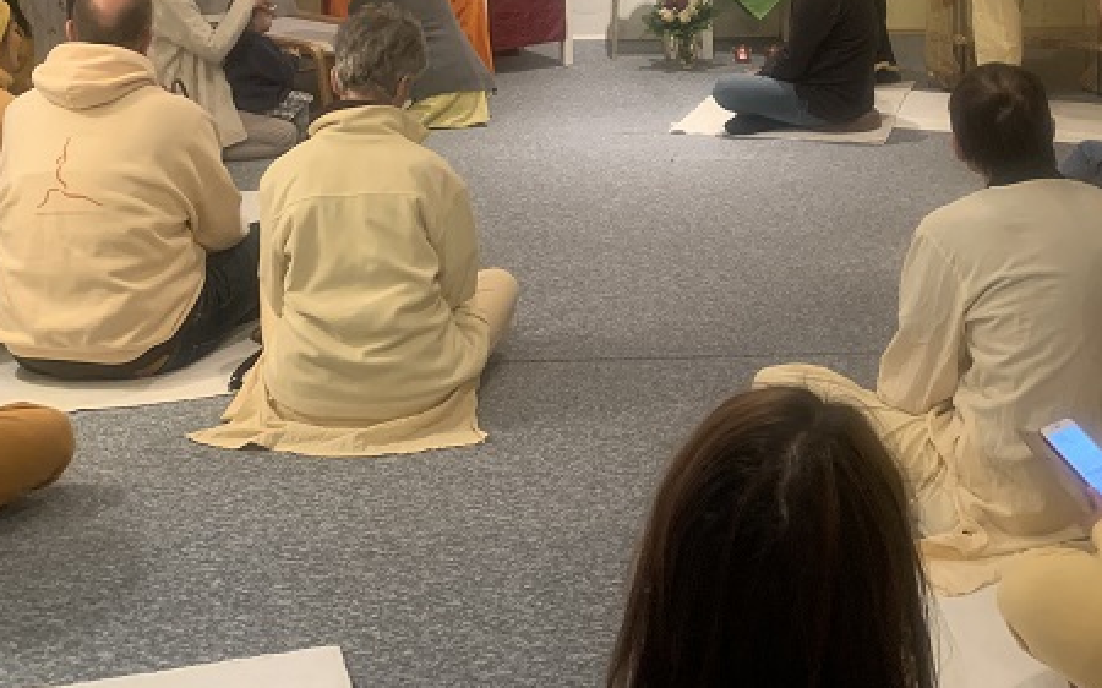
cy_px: 22
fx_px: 1471
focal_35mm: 49
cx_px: 651
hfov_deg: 40.9
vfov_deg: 25.2
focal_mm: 4.25
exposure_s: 1/33
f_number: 1.8
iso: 320
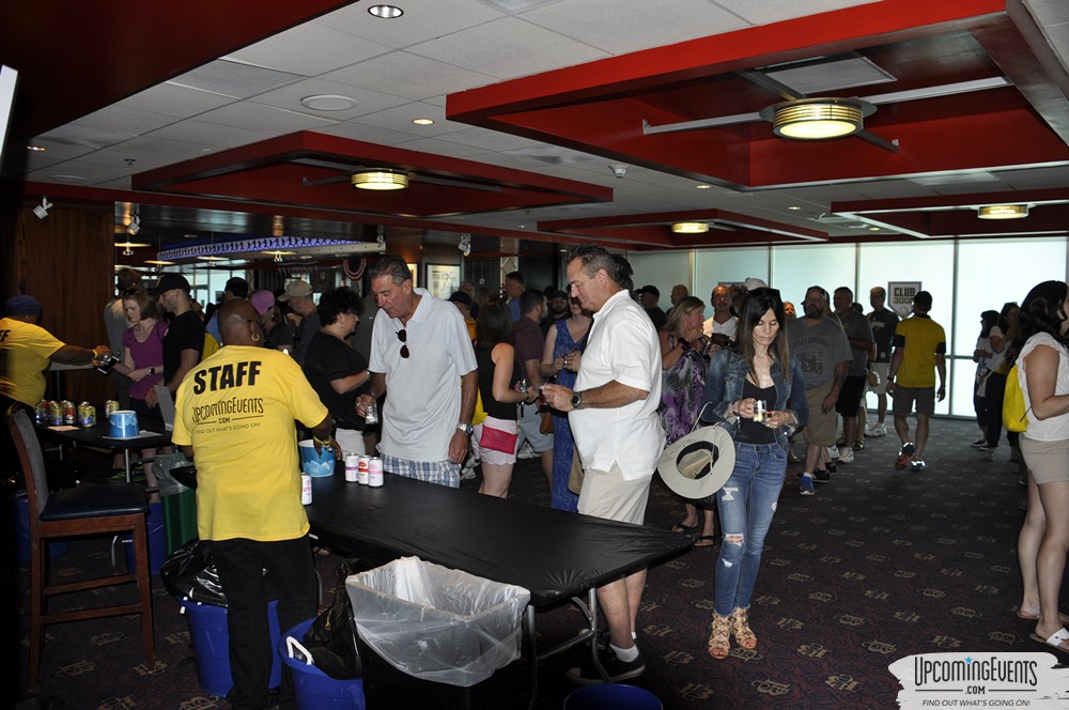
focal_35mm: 27
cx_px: 534
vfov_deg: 47.8
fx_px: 801
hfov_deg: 67.4
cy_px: 355
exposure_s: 1/60
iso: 200
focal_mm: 18
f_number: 3.5
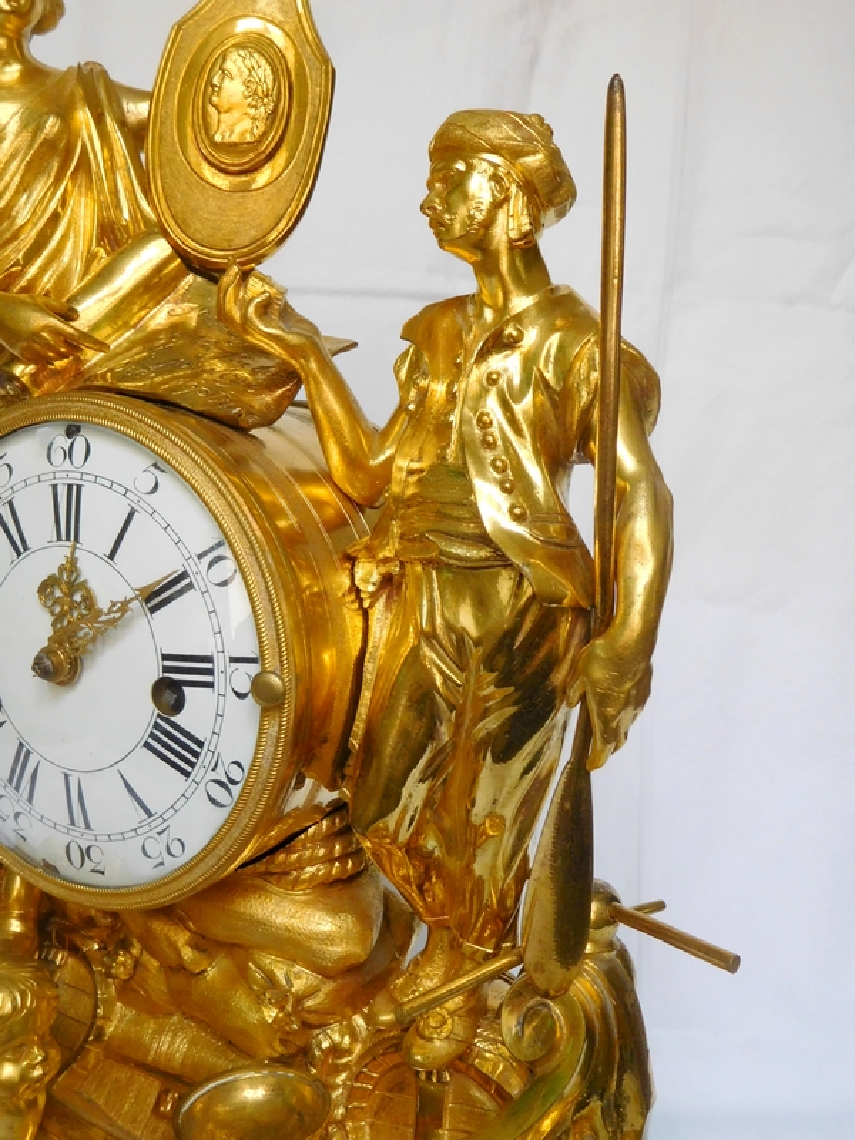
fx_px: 1153
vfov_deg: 52.6
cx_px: 428
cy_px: 570
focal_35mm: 35
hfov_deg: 40.7
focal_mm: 6.2
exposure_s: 1/30
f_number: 3.8
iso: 320
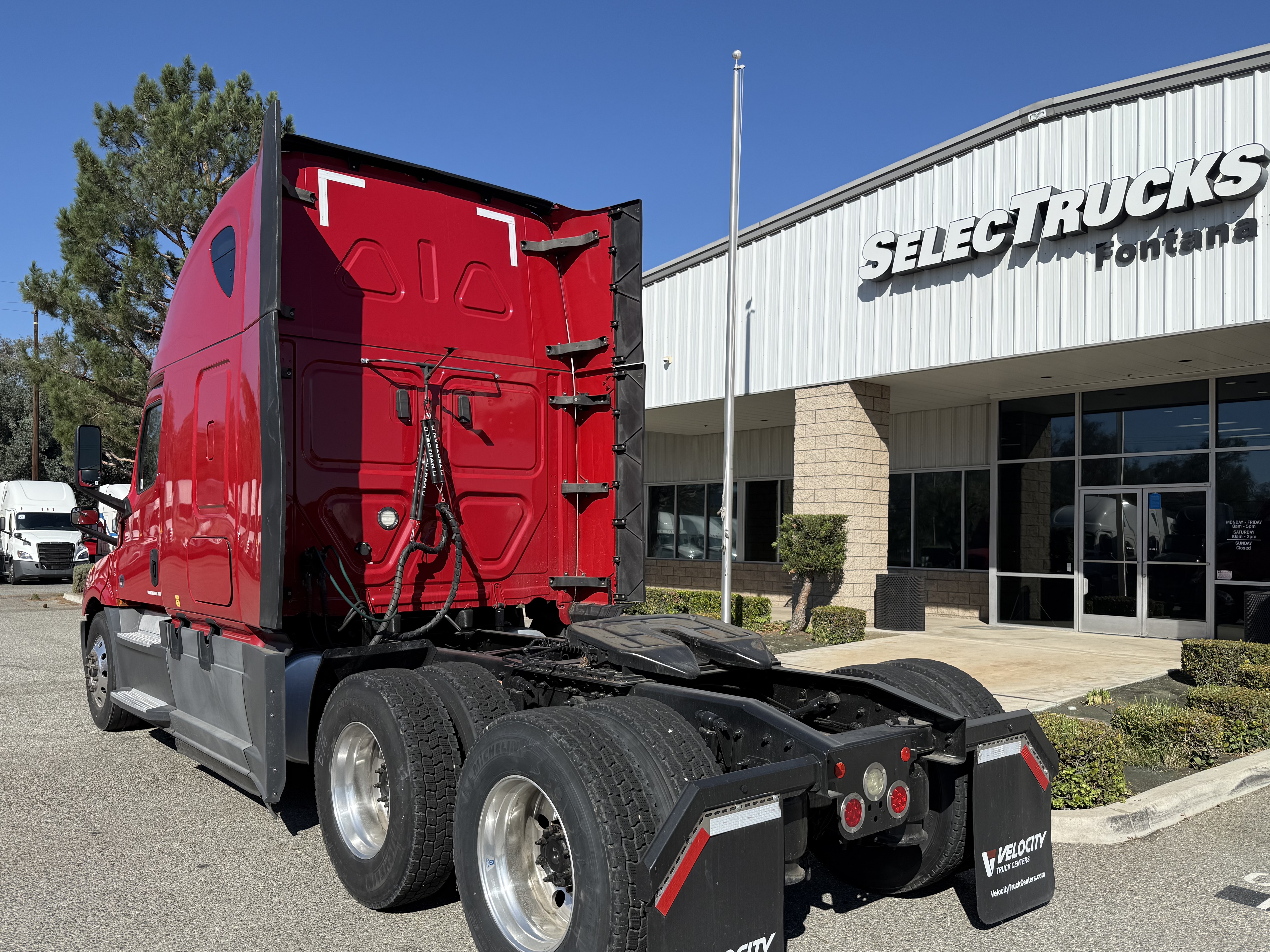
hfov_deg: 65.3
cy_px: 524
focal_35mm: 27
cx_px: 615
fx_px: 991
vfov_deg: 51.3
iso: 80
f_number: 1.78
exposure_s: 1/4673
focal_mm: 6.76
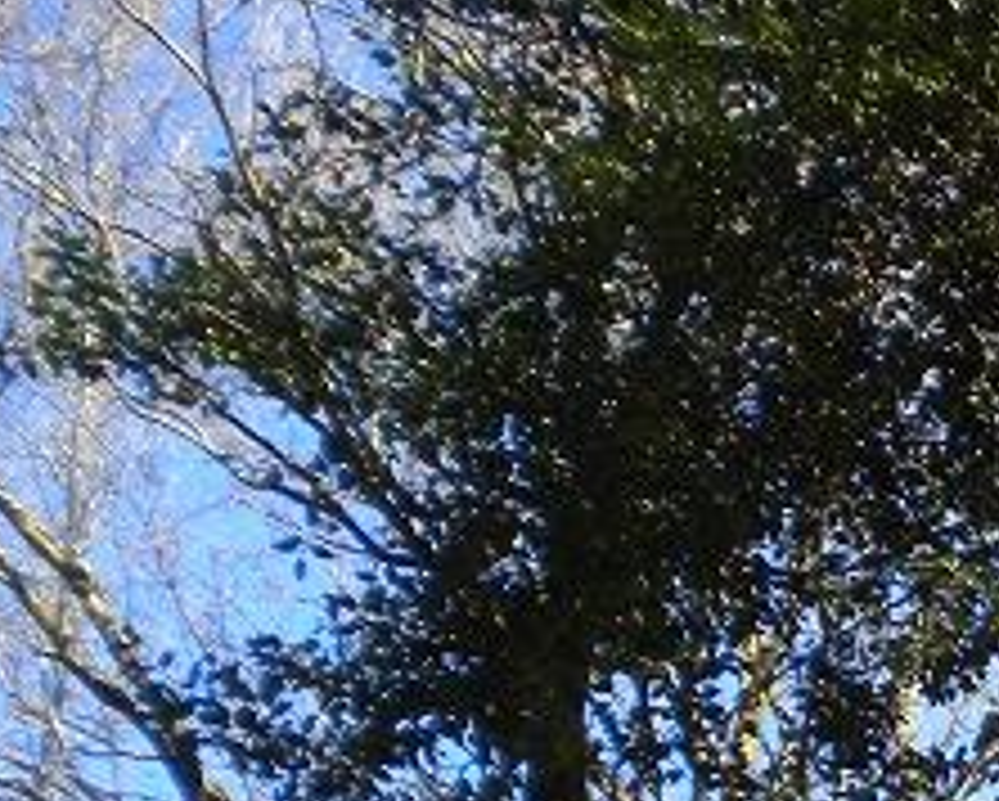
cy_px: 1246
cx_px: 1665
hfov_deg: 14.2
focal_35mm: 123
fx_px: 3640
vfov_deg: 11.9
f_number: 4.6
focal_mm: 6.3
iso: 80
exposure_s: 1/199
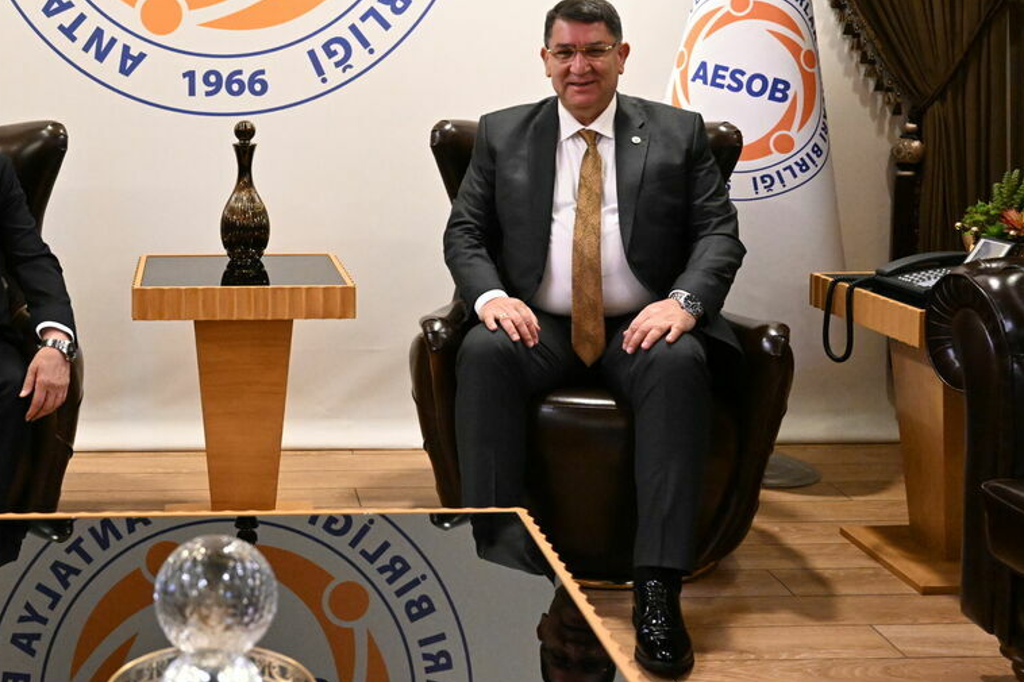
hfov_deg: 38.6
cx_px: 239
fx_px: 1417
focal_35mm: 50
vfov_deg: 26.5
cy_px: 130
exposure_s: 1/320
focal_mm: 29.5
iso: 8000
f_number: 3.2
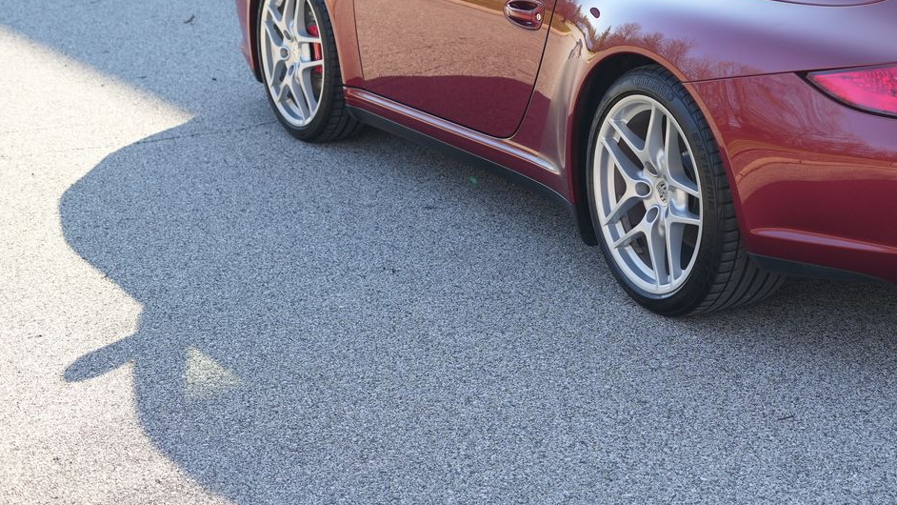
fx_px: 2117
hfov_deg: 23.6
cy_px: 14
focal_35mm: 89
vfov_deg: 13.4
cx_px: 719
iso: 250
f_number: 4
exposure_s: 1/160
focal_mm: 50
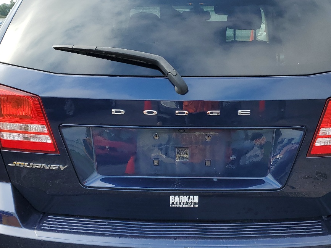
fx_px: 459
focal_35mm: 48
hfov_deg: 39.6
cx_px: 186
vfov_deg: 30.2
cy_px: 150
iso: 50
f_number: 1.5
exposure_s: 1/1000
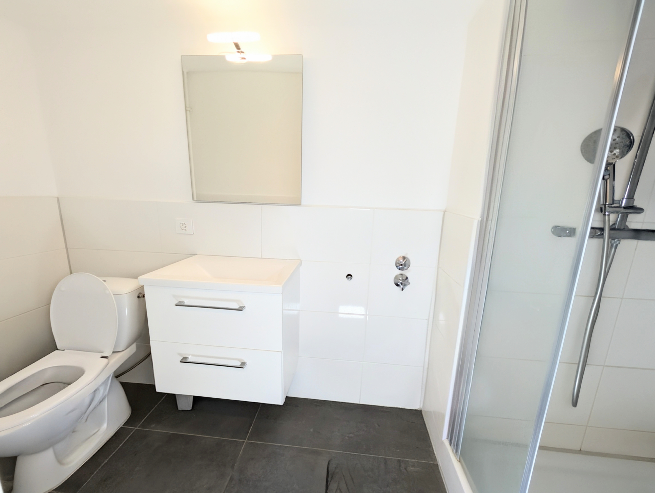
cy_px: 246
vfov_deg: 94.6
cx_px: 328
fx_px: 227
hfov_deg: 110.5
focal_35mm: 12
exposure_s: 1/100
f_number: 1.7
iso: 59
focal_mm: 2.02
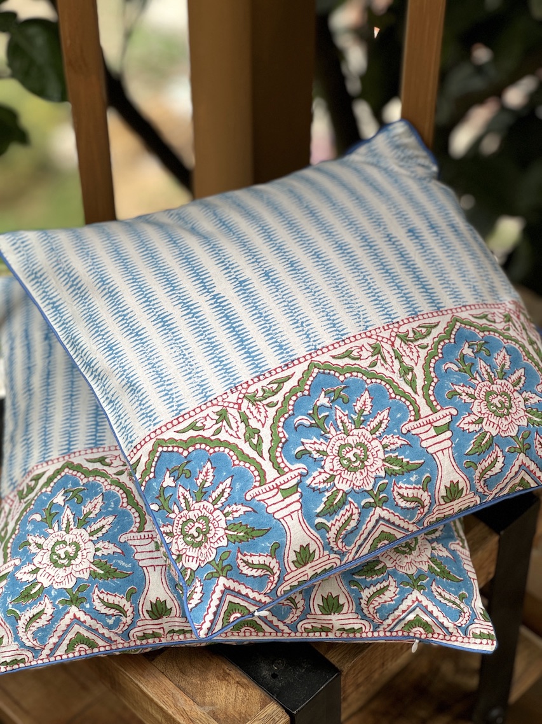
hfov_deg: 19.1
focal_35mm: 77
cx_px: 271
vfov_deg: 25.3
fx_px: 1608
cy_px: 362
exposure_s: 1/99
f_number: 2.8
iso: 50
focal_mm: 9
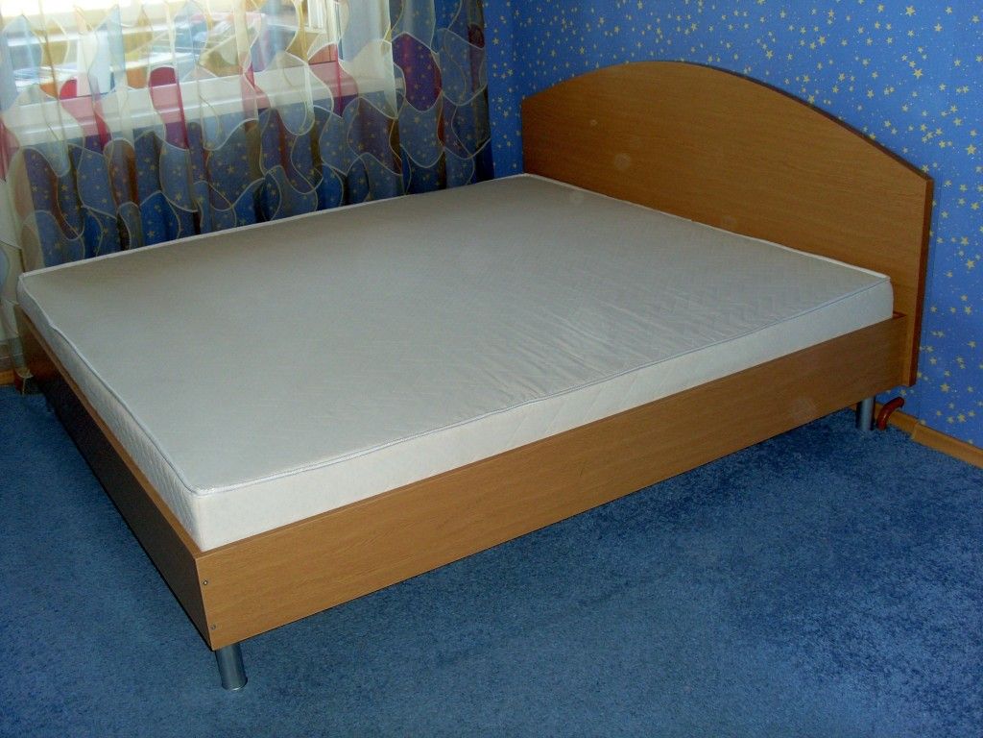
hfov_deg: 49.0
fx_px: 1079
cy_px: 369
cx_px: 492
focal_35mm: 38
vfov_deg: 37.7
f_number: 3
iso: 100
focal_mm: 6.3
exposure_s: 1/45
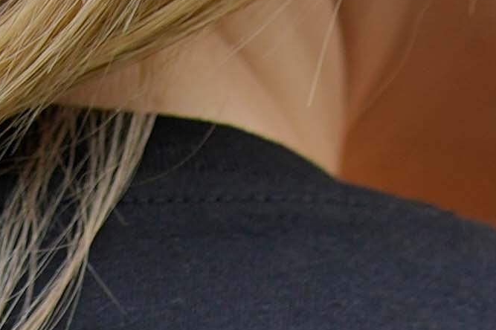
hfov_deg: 5.6
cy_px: 1820
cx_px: 227
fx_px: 5067
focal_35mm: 368
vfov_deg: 3.4
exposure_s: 1/320
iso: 100
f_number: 2.8
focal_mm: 35
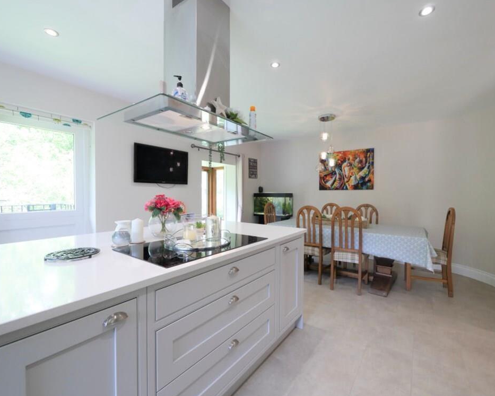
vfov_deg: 84.1
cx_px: 257
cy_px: 200
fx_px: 220
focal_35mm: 15
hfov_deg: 96.7
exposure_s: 1/60
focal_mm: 7
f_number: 4
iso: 400
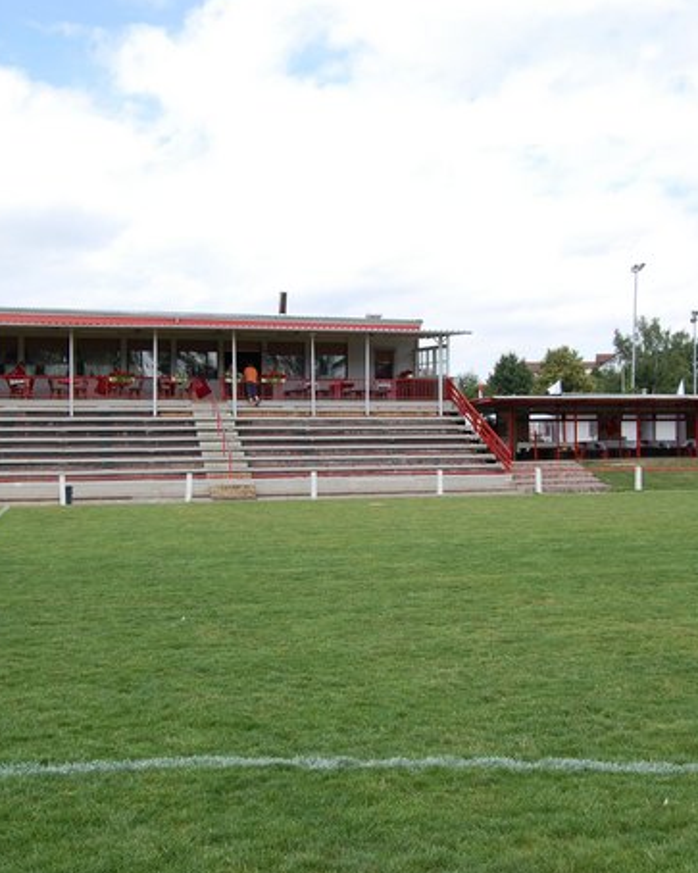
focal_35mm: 39
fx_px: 1007
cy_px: 437
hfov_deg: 38.2
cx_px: 375
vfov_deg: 46.9
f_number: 9
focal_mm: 18
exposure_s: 1/320
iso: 200
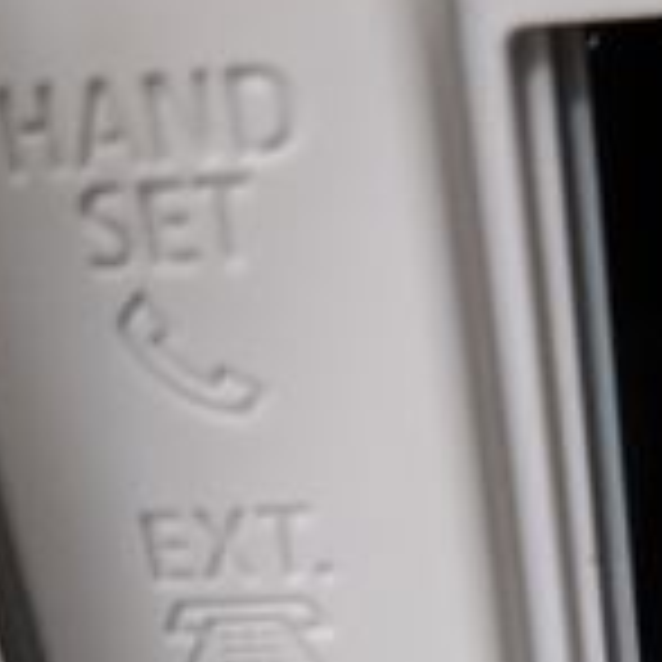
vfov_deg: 25.9
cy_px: 545
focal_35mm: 65
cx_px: 549
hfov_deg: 25.9
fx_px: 1406
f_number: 1.8
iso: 882
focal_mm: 4.44
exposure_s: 1/40
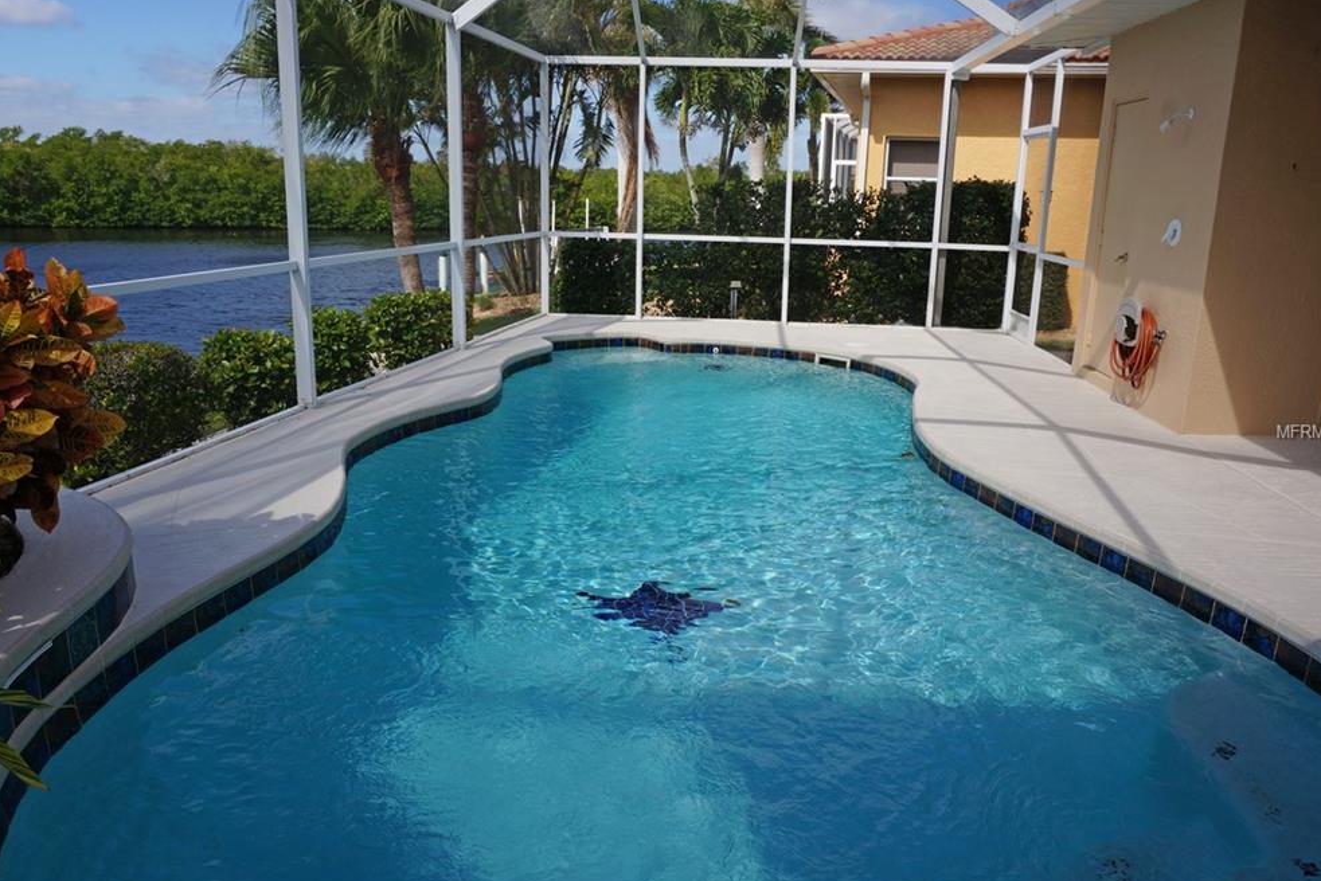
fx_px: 973
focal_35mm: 27
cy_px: 432
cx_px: 665
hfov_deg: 68.3
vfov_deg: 48.7
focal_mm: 17
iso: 100
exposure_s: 1/80
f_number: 13
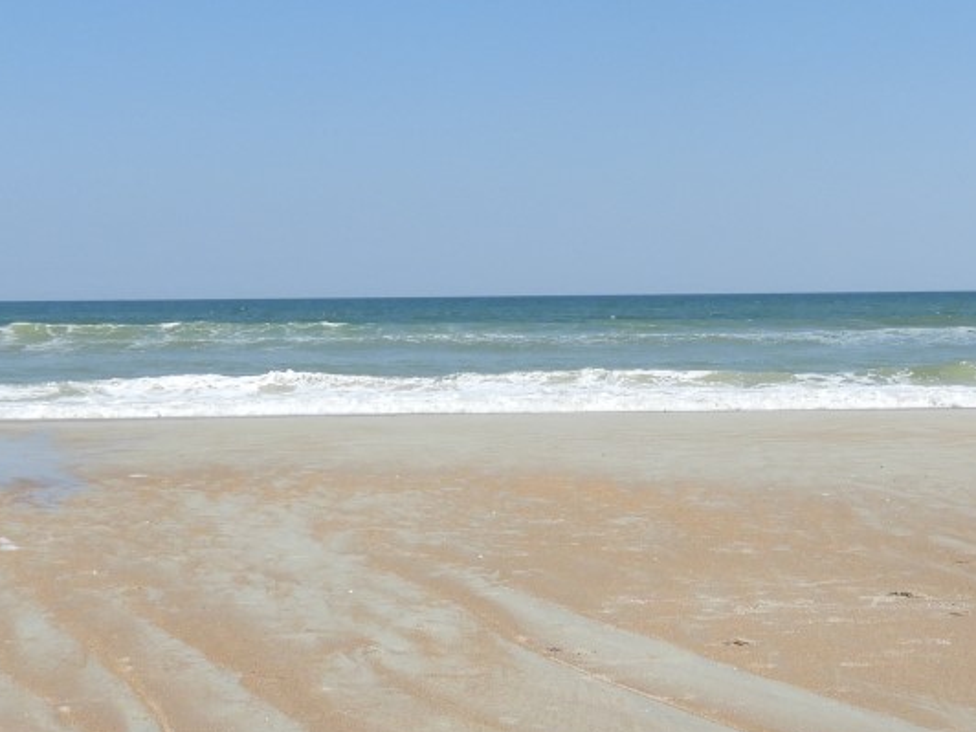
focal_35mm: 65
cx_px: 675
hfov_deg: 29.5
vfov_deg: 22.6
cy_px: 426
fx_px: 1833
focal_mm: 4.3
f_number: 3.3
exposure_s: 1/1600
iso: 100
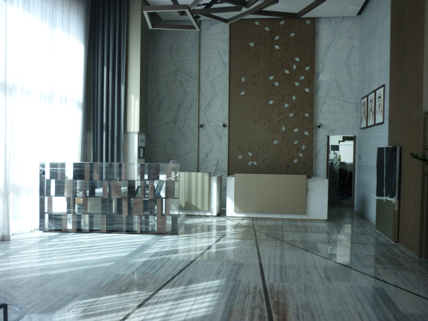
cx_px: 214
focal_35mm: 33
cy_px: 160
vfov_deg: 42.9
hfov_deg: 55.4
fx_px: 408
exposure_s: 1/50
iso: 80
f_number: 2.8
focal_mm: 5.5
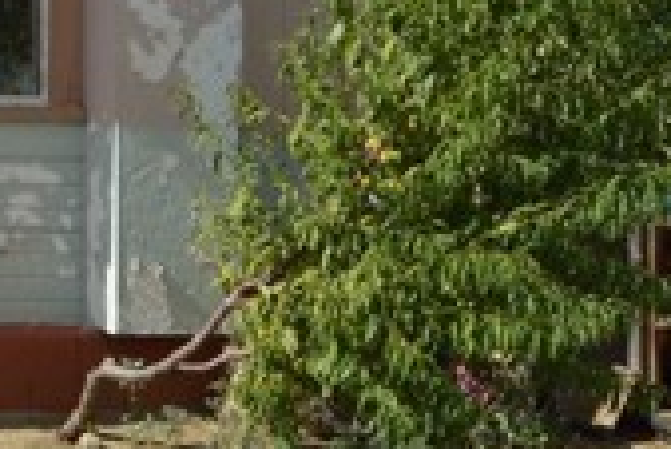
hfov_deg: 16.6
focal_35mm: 102
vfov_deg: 12.9
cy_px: -165
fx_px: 1903
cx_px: -552
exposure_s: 1/320
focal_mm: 18
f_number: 9
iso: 100
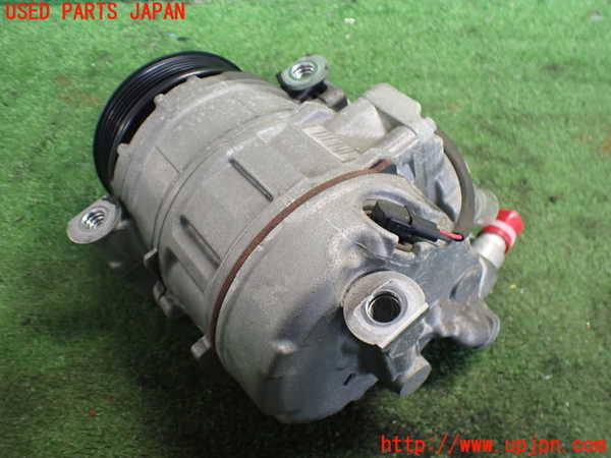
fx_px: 530
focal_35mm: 30
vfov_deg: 46.8
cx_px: 306
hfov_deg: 60.0
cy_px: 229
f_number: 2.3
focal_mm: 5.4
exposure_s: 1/60
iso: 800
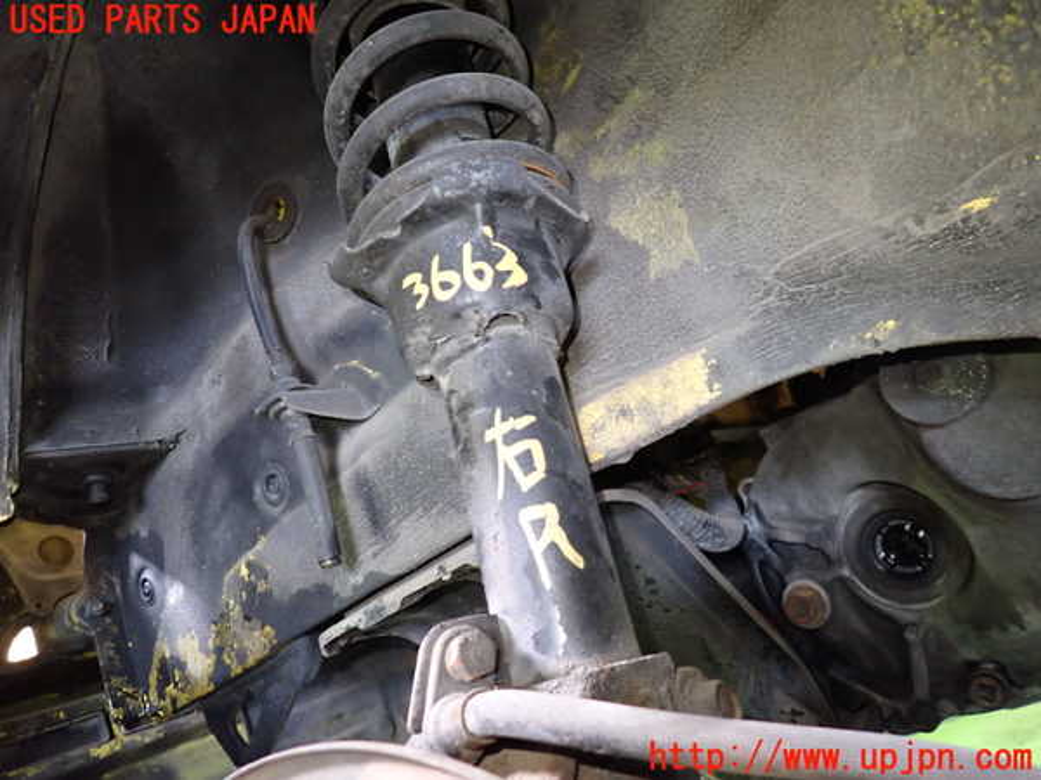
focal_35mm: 25
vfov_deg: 54.9
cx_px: 520
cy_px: 390
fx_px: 752
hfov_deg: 69.4
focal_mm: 4.5
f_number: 2
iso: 500
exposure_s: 1/30
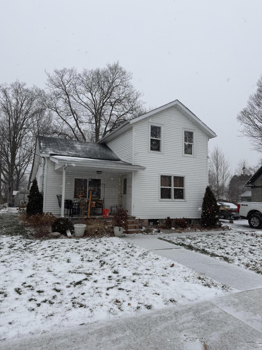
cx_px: 131
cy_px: 175
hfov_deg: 56.8
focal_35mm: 24
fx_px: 242
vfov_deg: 71.6
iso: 80
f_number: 1.78
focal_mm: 6.76
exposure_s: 1/1618
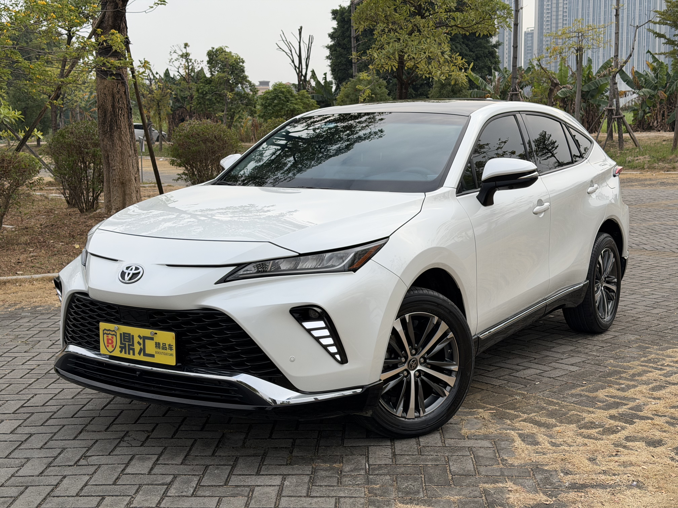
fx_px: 940
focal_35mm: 48
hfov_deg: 39.7
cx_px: 339
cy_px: 254
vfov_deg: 30.3
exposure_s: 1/2146
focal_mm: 6.76
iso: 64
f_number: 1.78
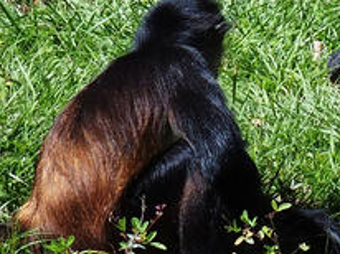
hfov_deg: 6.2
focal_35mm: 321
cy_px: 101
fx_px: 3149
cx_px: 190
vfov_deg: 4.6
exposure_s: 1/800
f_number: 3.5
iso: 100
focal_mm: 35
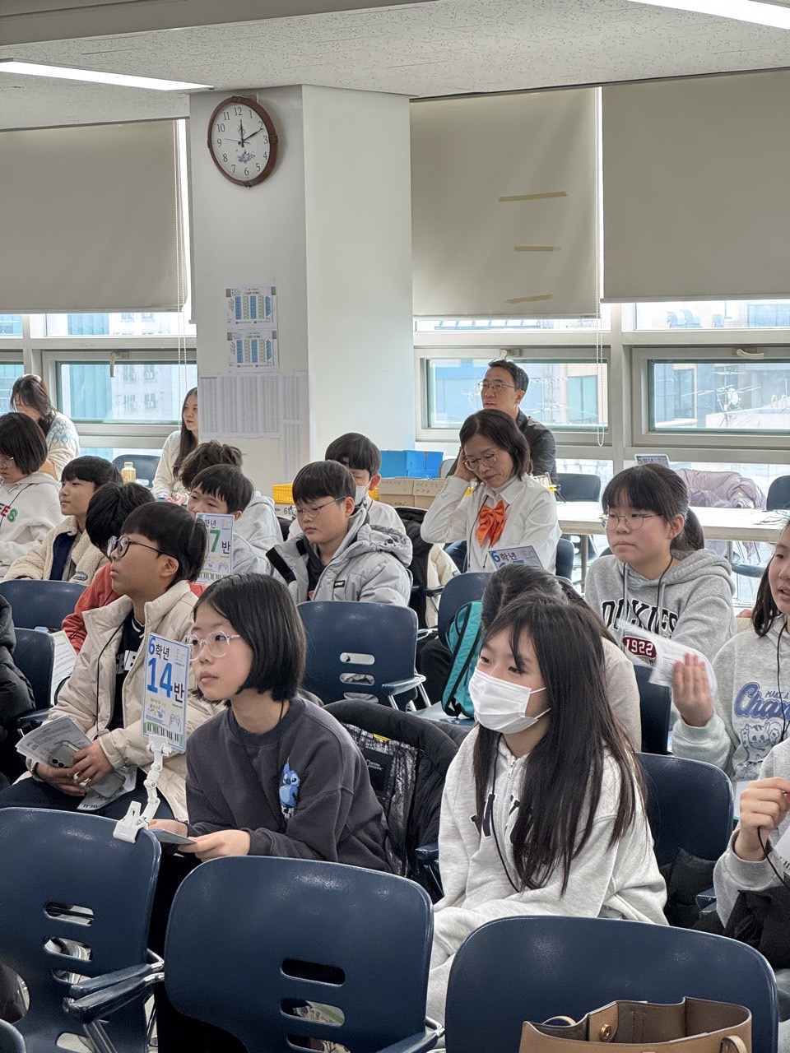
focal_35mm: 77
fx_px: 2343
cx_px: 395
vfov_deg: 25.3
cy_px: 526
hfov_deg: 19.1
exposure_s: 1/60
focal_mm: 9
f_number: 2.8
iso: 125
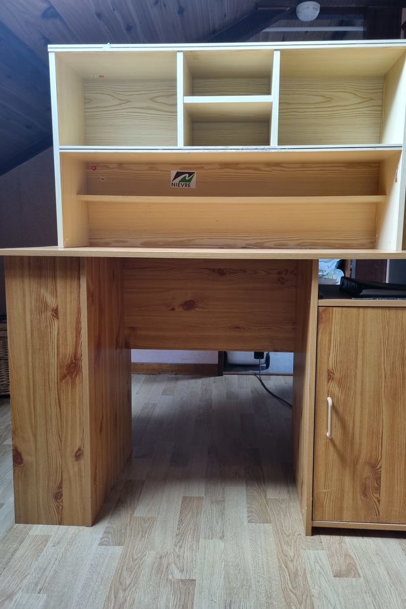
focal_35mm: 28
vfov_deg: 65.5
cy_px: 296
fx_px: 474
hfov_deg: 46.3
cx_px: 223
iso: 250
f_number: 1.8
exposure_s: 1/50
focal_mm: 5.4
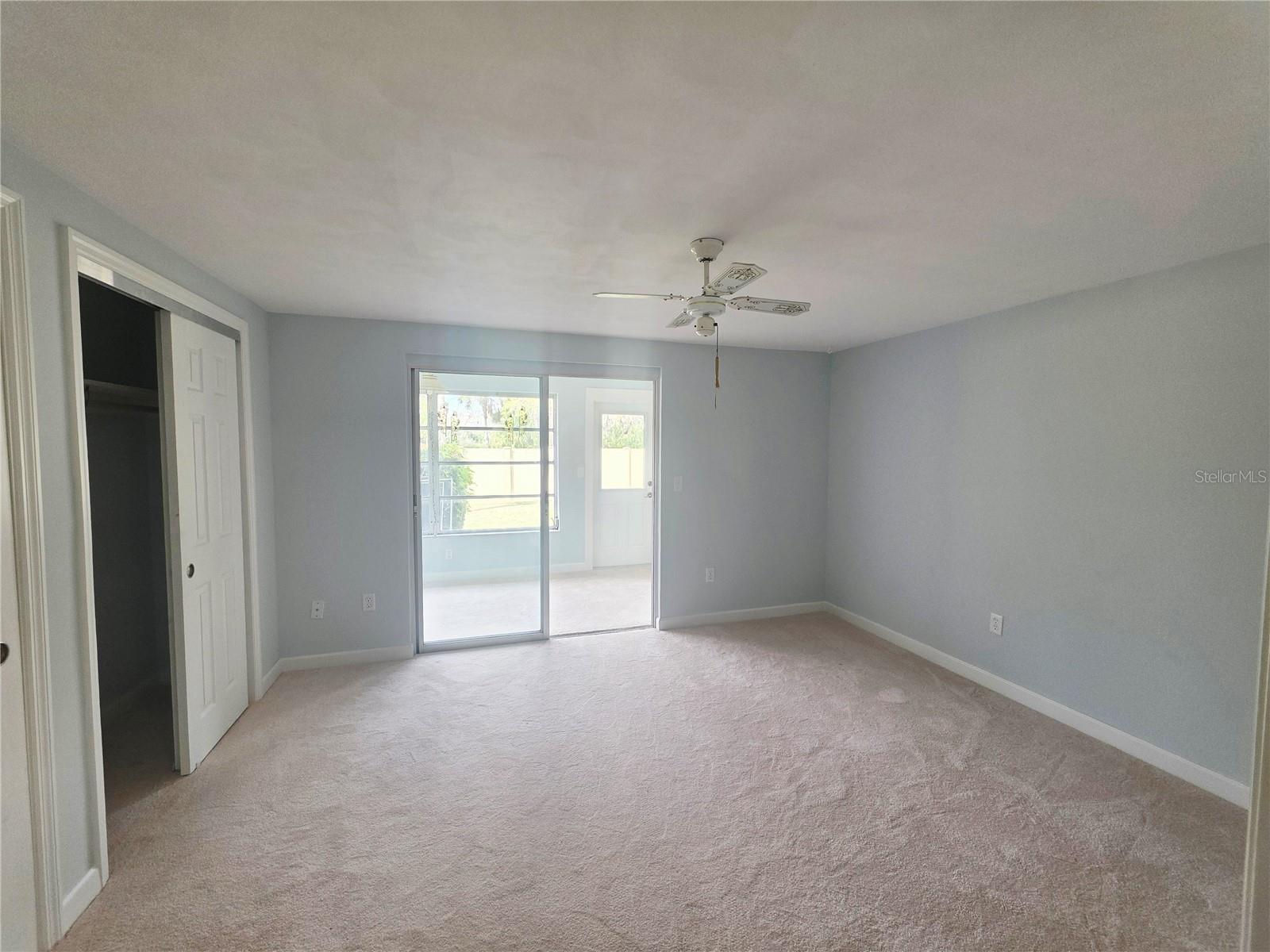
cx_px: 635
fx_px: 477
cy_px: 476
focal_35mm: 13
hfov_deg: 106.2
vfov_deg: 89.9
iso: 80
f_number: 1.9
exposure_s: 1/120
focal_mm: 2.2
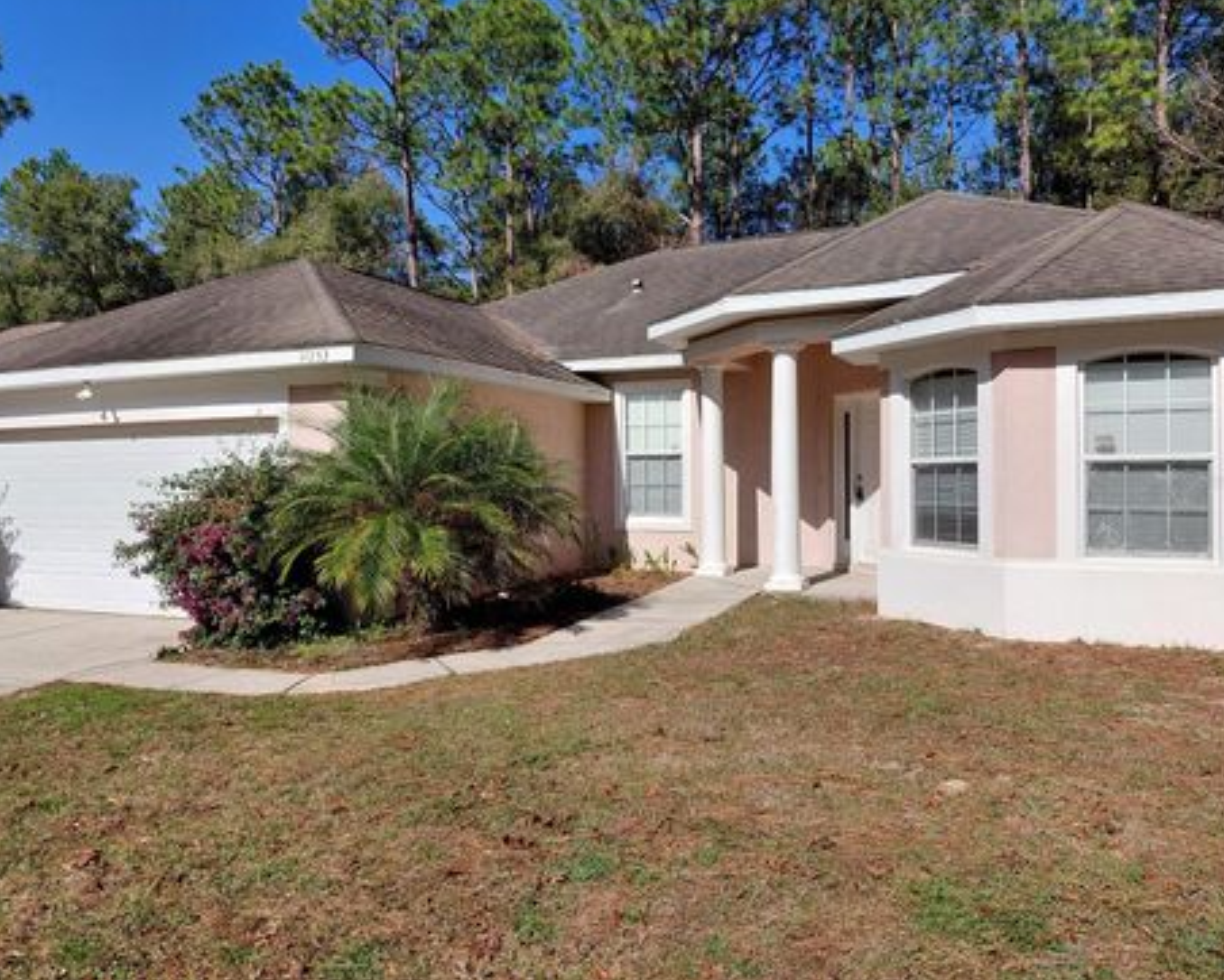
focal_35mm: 27
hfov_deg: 64.0
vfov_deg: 53.2
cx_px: 585
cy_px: 481
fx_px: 979
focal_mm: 4.69
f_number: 1.8
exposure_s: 1/3876
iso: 50
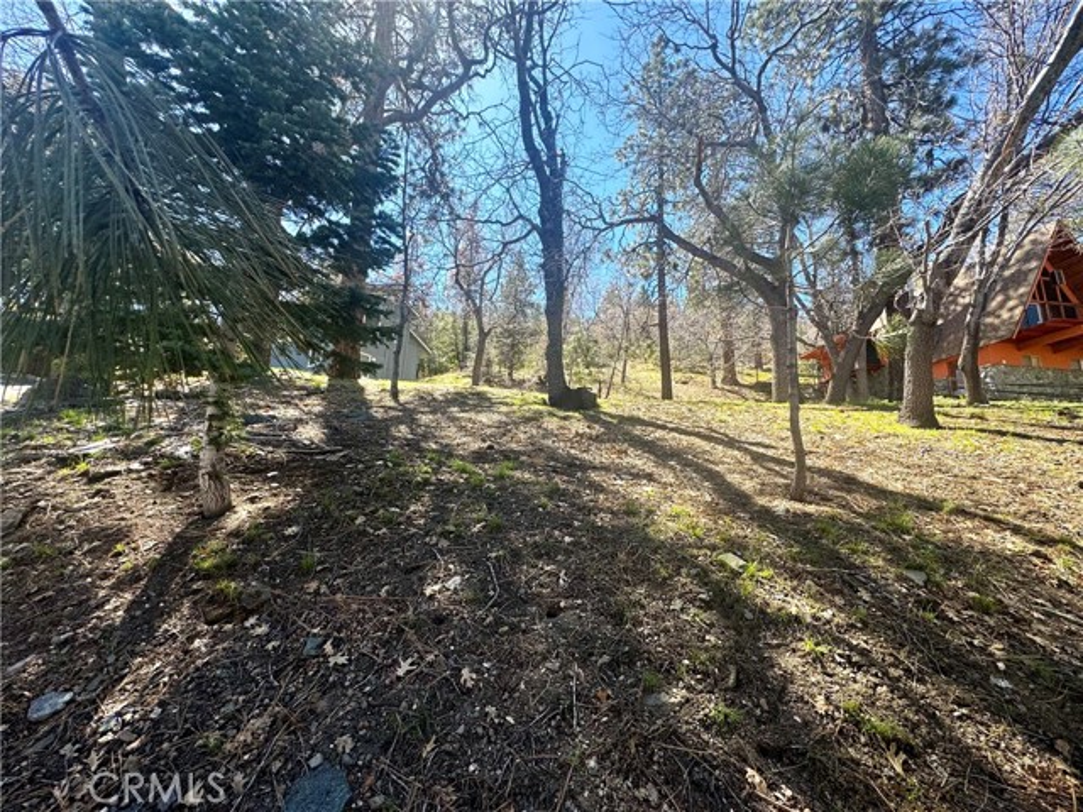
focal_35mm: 14
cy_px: 406
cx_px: 542
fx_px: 438
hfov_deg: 102.1
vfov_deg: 85.7
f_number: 2.2
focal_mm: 2.22
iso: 40
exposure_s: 1/438
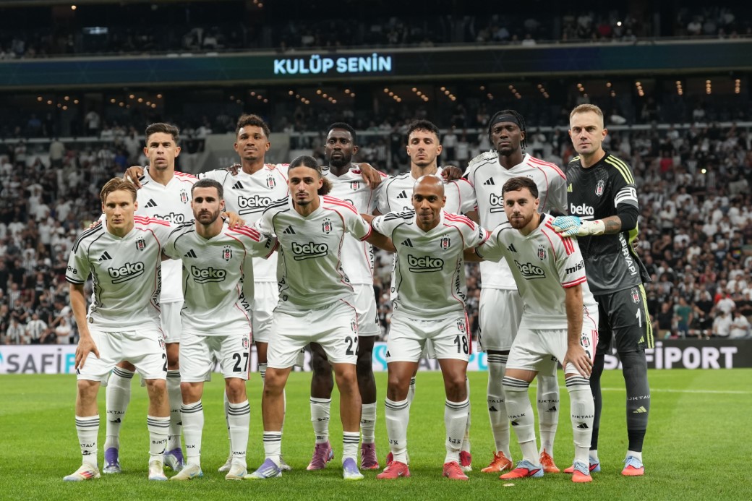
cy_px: 250
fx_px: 2193
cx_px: 376
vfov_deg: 13.0
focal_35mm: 105
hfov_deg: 19.5
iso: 2000
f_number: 3.2
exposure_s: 1/1250
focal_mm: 70
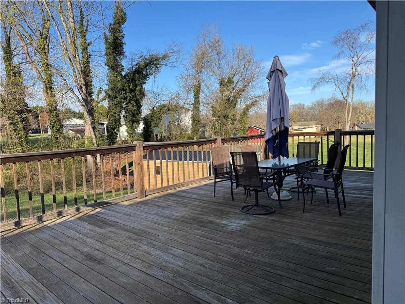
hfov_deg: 71.6
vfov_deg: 56.8
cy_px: 152
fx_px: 281
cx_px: 202
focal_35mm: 24
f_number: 1.78
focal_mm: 6.76
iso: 80
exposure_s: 1/2252
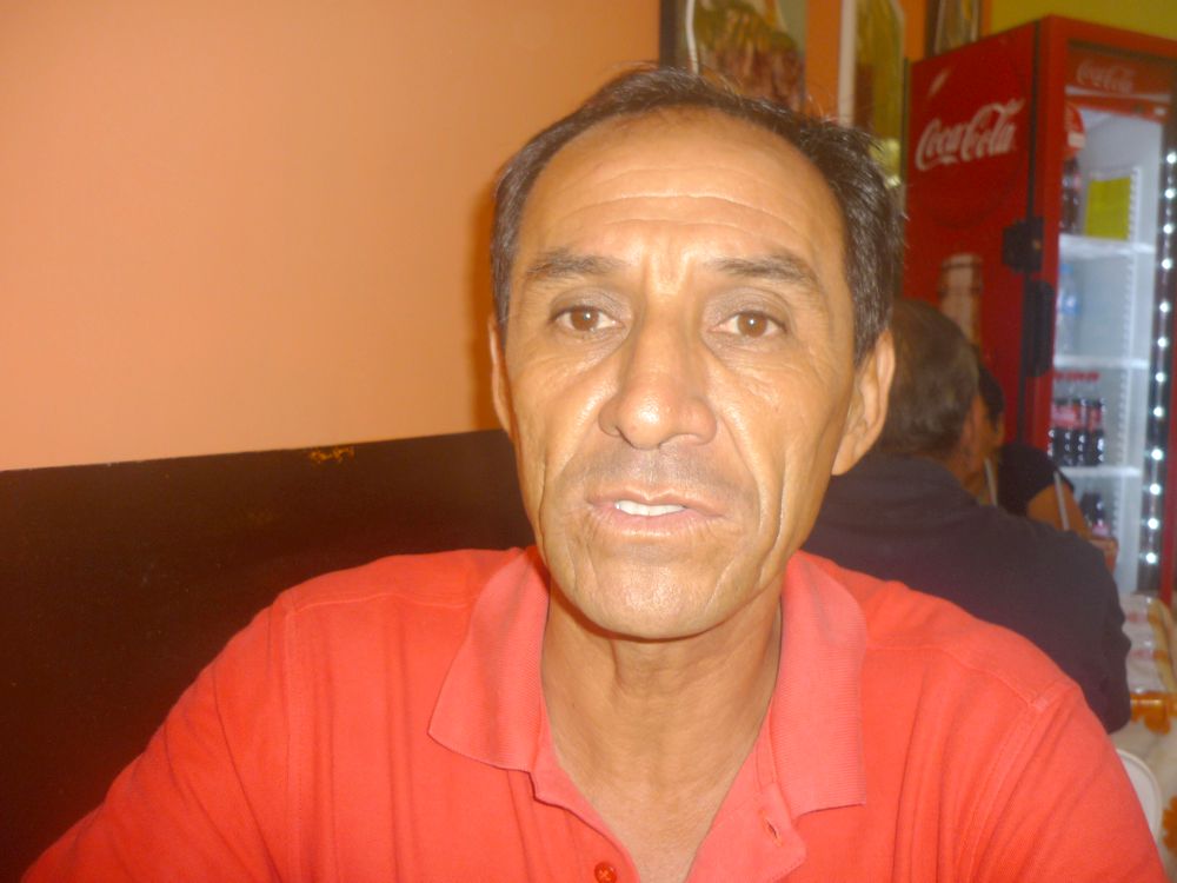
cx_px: 588
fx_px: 1122
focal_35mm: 33
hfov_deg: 55.4
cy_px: 442
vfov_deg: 42.9
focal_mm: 5.5
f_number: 2.8
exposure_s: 1/30
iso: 100
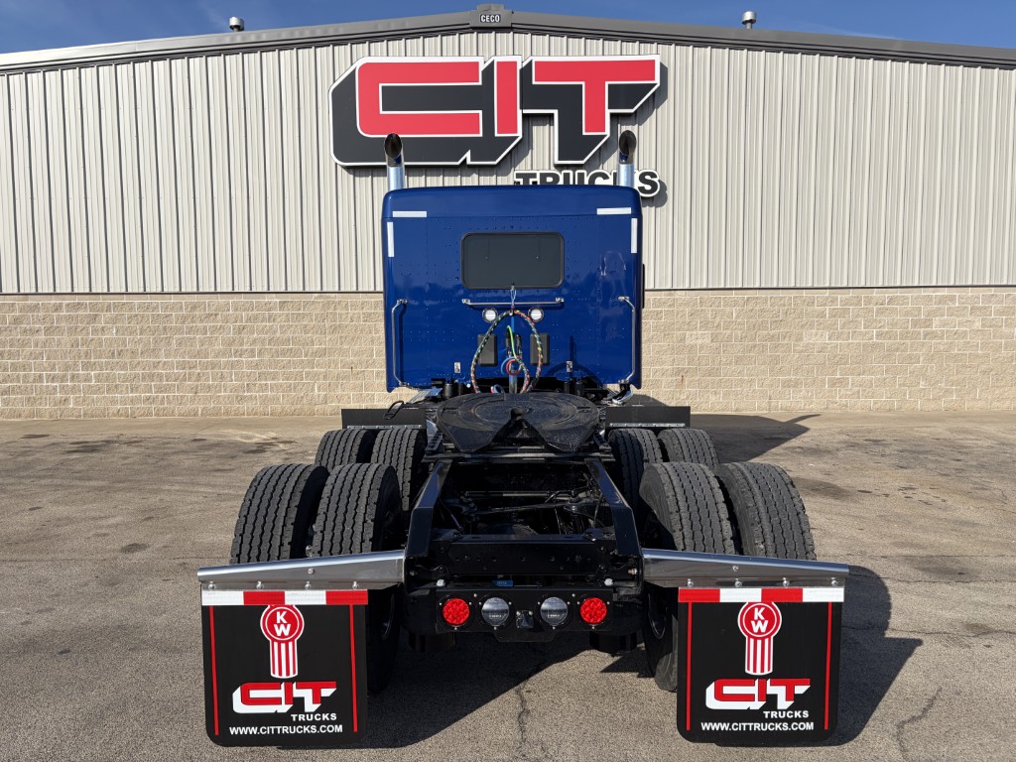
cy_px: 381
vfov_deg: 53.1
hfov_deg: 67.3
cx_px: 508
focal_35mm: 26
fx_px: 763
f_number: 1.6
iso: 50
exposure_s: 1/4329
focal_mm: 5.96
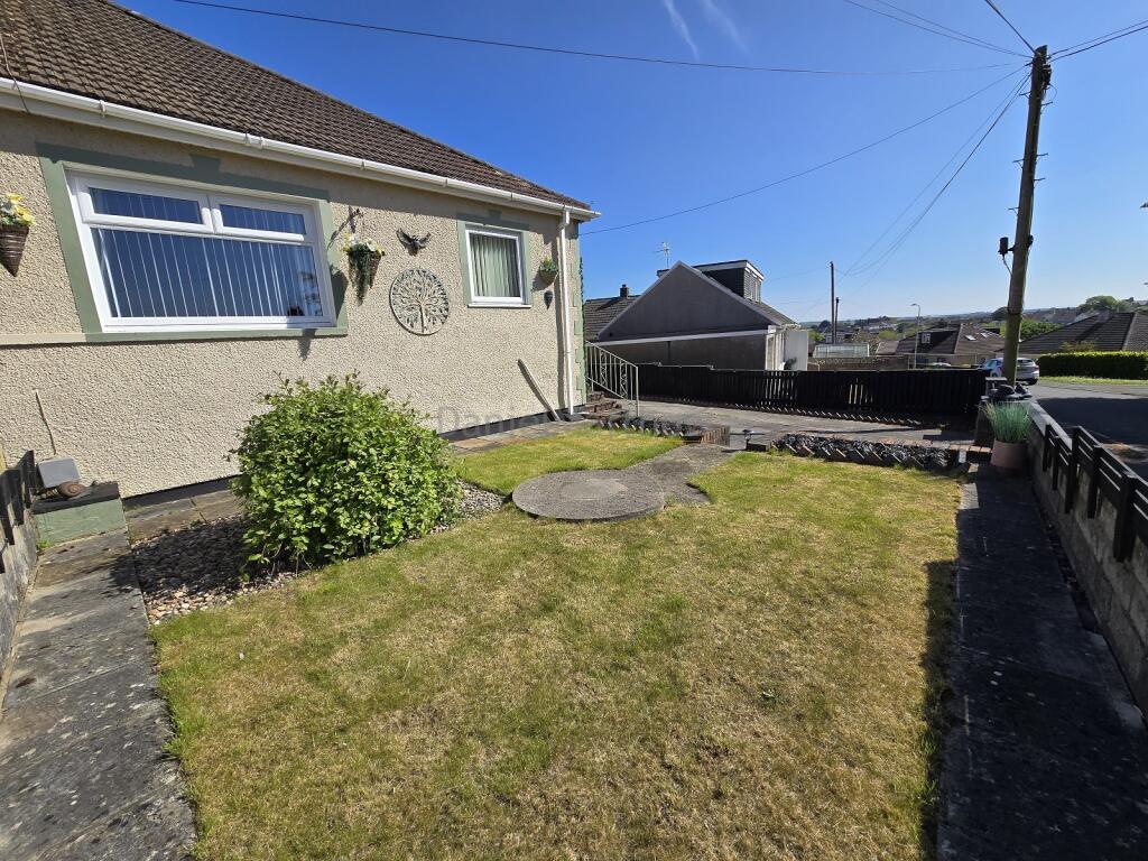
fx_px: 431
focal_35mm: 13
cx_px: 574
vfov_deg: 89.9
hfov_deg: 106.2
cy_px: 430
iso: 50
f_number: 2.2
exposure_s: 1/2657
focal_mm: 2.2
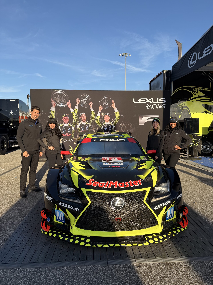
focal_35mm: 24
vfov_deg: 71.6
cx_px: 106
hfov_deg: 56.8
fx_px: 197
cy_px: 142
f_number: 1.78
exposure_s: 1/2801
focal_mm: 6.76
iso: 80
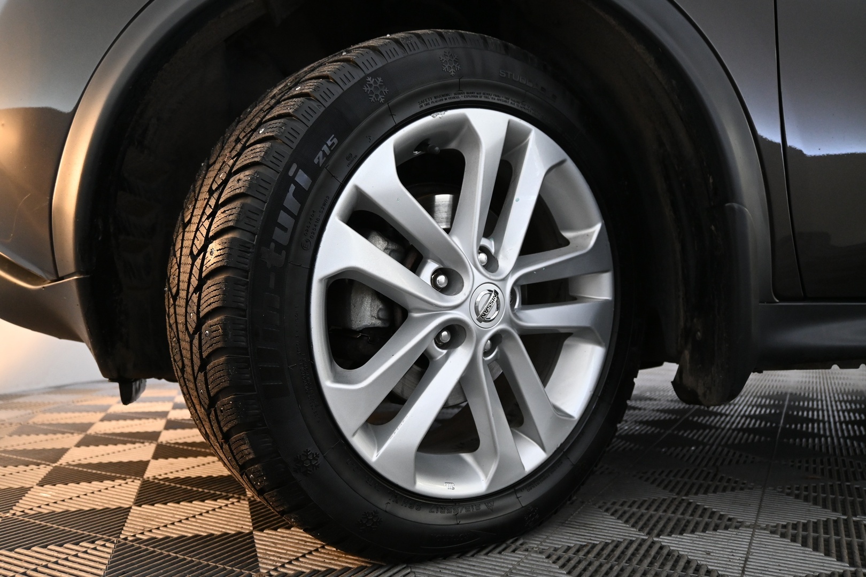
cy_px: 288
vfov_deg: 43.6
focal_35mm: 30
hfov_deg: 61.9
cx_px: 433
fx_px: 722
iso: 1400
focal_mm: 20
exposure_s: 1/30
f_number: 3.8
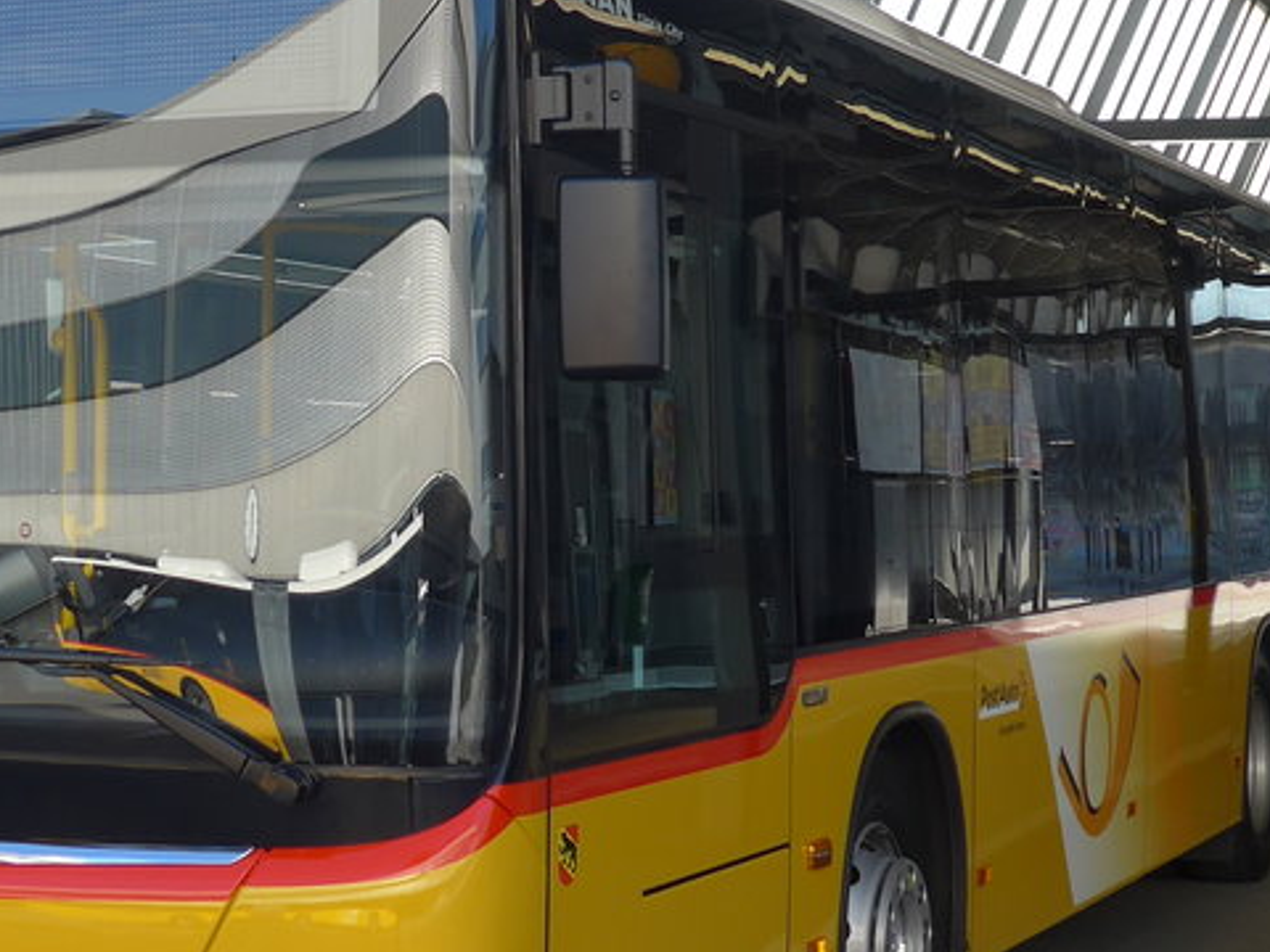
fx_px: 3119
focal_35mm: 85
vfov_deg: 17.3
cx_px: 336
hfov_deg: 22.8
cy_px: 262
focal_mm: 7
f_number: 2.8
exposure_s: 1/250
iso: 80
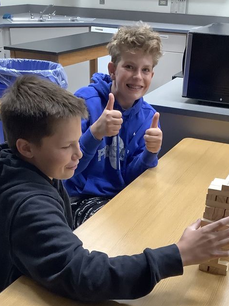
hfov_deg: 29.1
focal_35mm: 50
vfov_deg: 37.2
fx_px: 441
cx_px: 133
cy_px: 231
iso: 250
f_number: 2.4
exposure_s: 1/60
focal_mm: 3.3
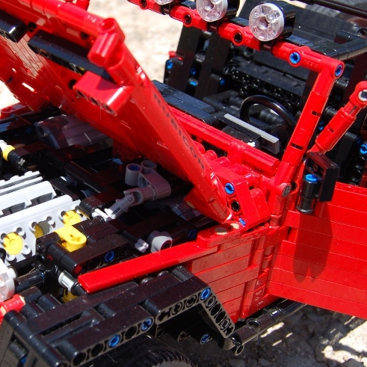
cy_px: 185
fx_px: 645
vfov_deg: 31.8
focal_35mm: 54
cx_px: 58
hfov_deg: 30.7
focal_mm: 23
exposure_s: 1/500
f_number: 5.6
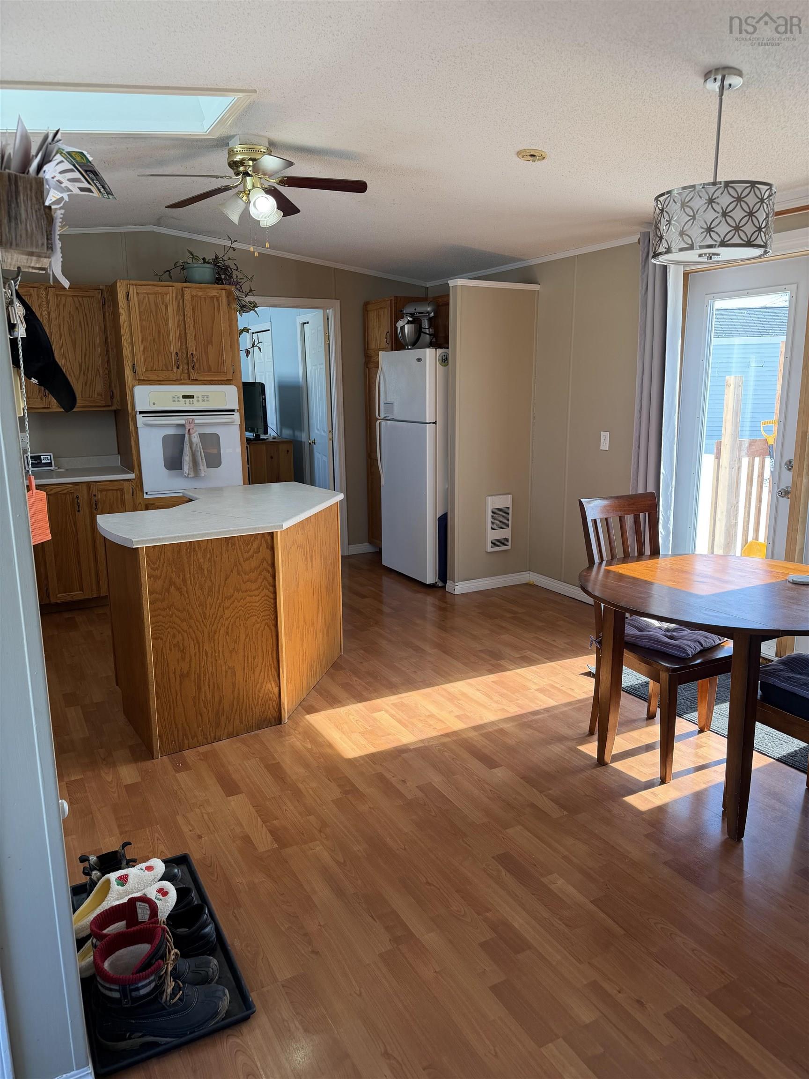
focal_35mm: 24
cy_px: 540
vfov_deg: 71.6
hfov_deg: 56.8
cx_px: 404
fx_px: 748
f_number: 1.78
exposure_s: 1/253
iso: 80
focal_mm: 6.76
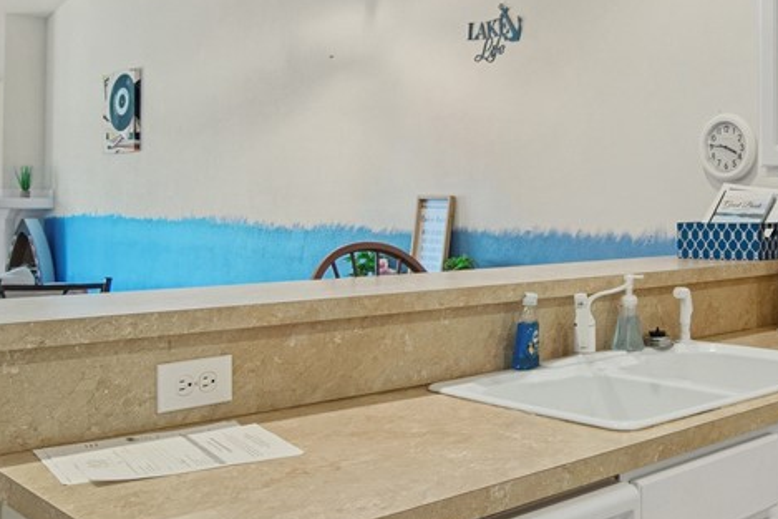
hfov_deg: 41.3
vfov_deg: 29.8
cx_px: 642
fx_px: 976
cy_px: 262
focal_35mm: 45
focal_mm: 13
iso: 320
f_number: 7.1
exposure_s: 1/125
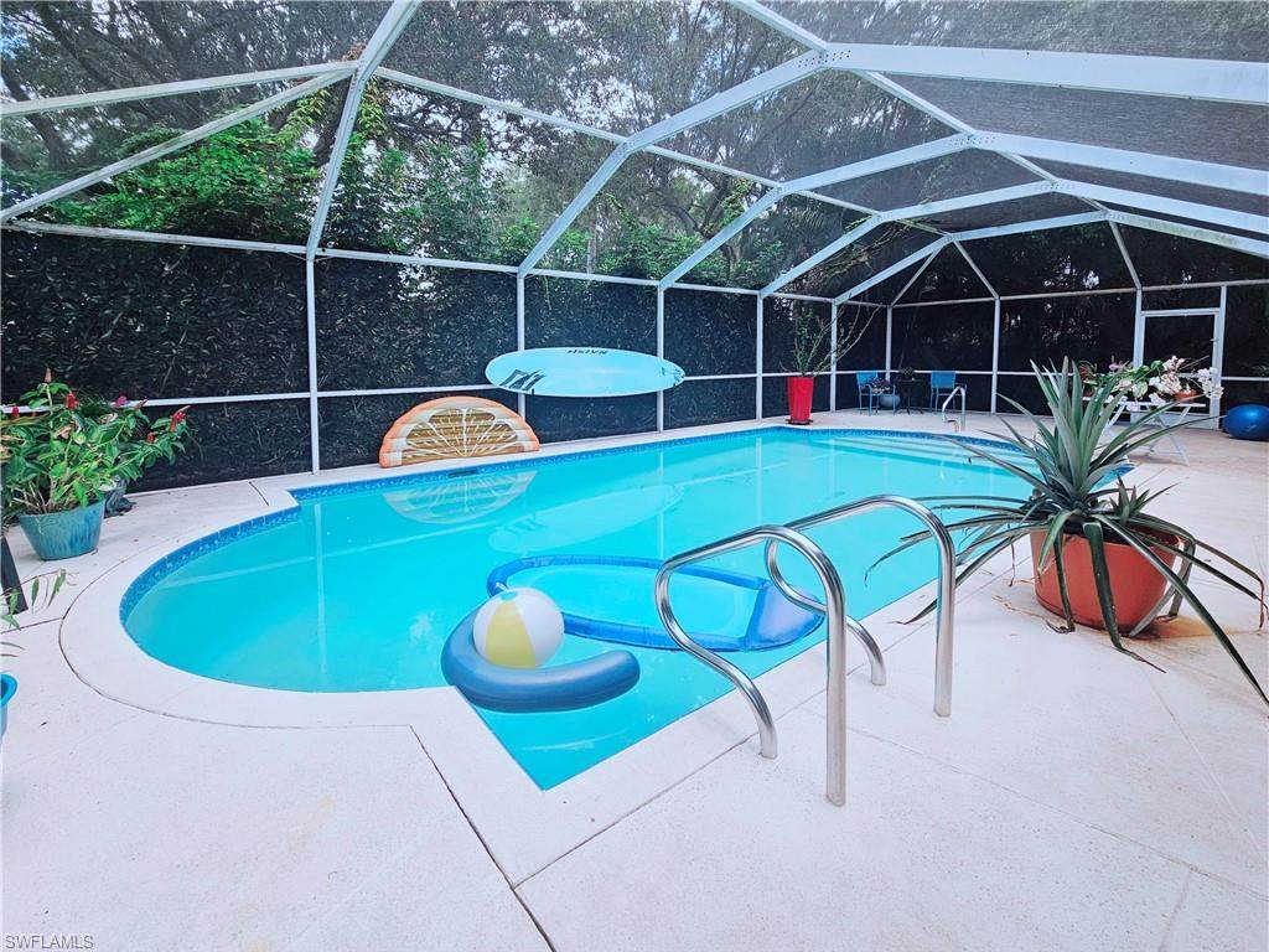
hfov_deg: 106.2
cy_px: 476
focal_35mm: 13
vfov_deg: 89.9
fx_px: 477
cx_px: 634
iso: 50
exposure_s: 1/370
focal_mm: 2.2
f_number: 2.2
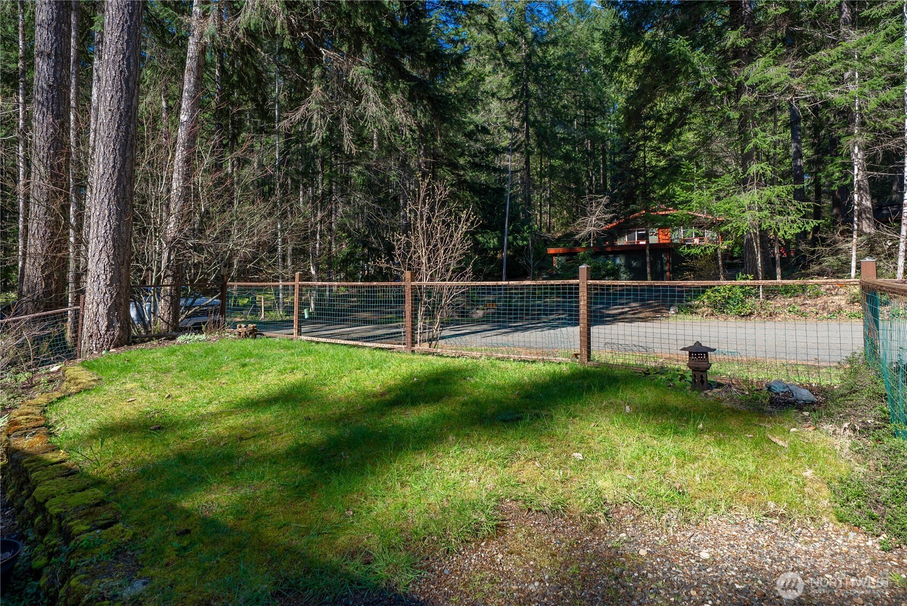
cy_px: 303
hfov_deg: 90.0
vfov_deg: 67.4
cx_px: 454
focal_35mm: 18
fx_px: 454
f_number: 7.1
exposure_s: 1/40
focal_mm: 18
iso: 80
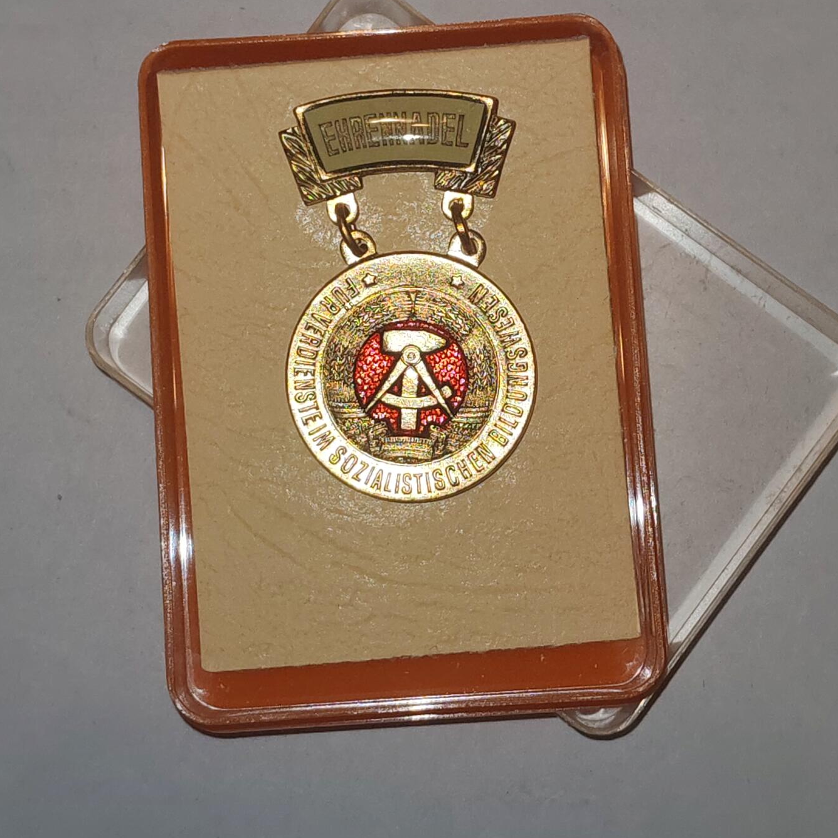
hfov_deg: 21.4
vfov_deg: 21.4
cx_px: 422
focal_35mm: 81
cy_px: 346
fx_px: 2218
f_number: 1.95
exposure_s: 1/100
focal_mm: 5.52
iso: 80
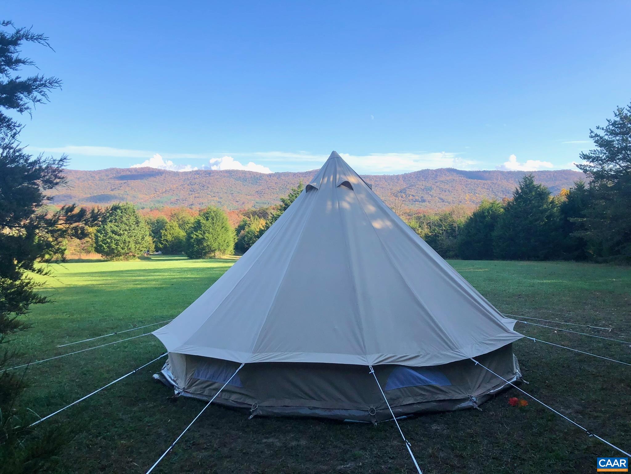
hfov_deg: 63.4
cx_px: 316
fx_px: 510
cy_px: 237
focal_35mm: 28
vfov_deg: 49.7
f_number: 1.8
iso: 20
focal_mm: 4
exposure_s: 1/1066
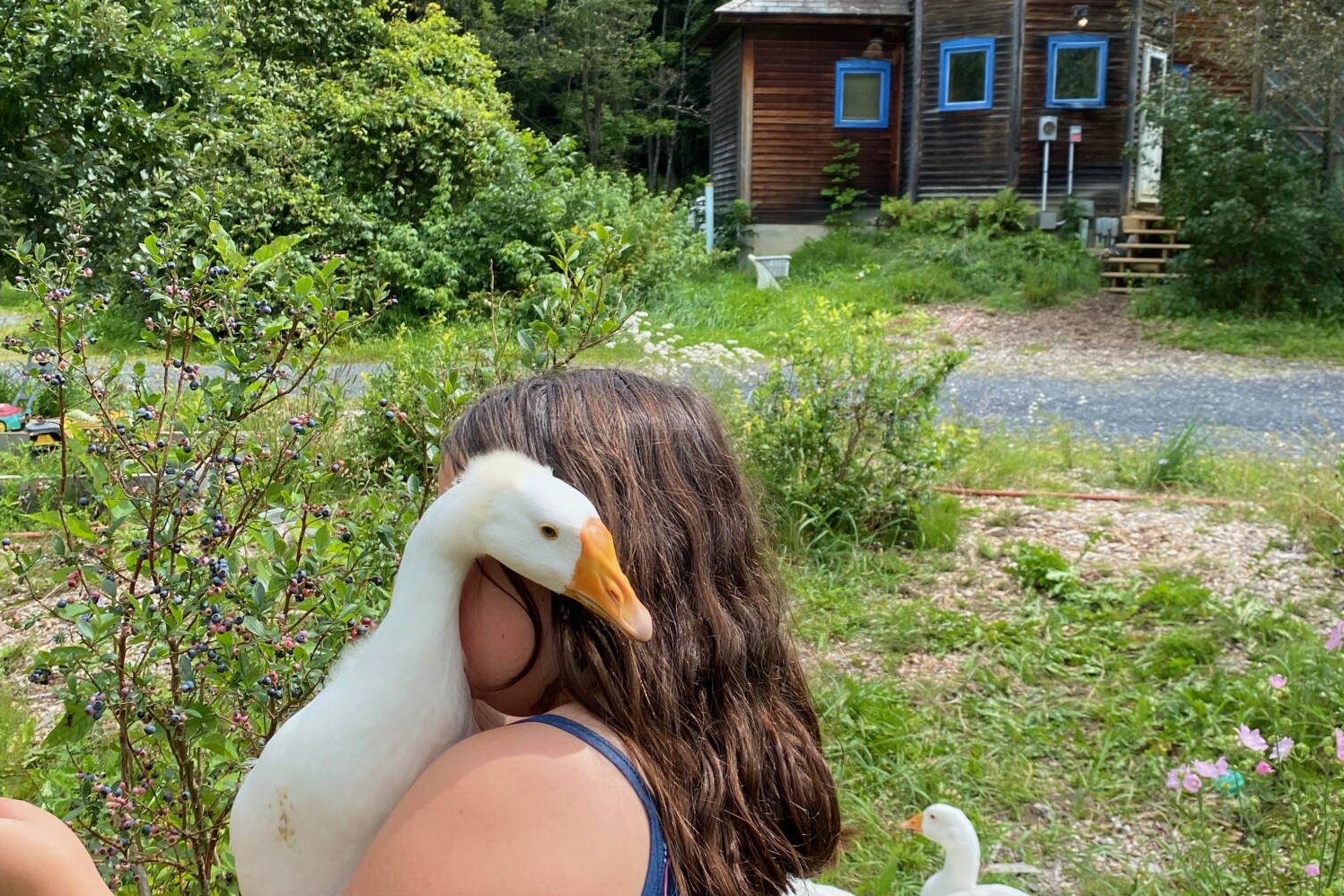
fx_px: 1381
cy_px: 407
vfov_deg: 35.9
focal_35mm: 37
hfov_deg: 51.9
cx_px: 659
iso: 32
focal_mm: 4.25
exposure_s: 1/762
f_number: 1.8
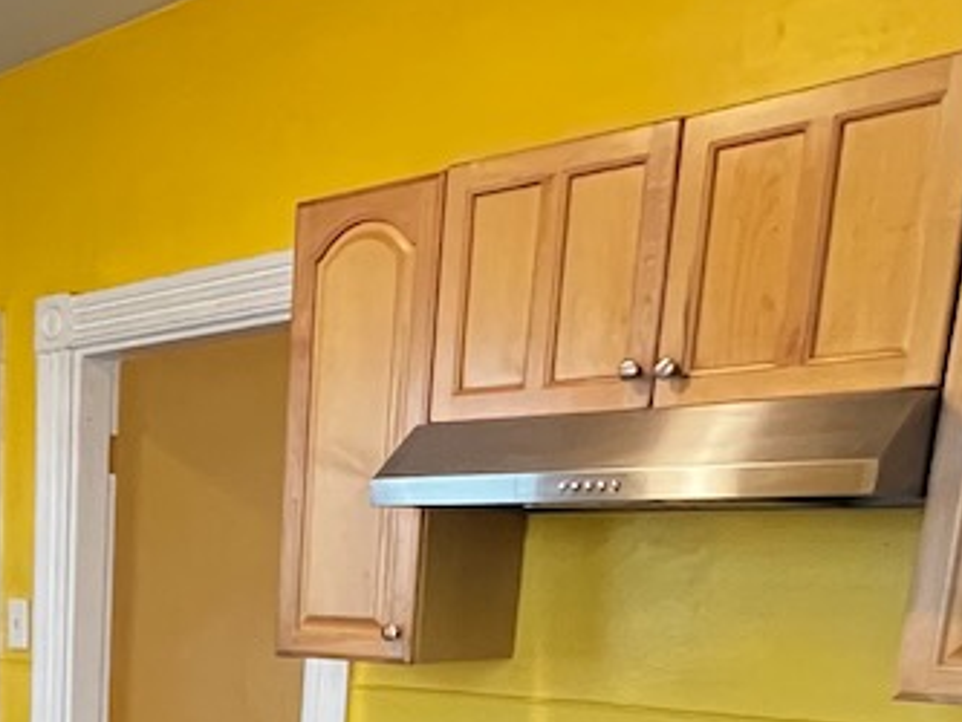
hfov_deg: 35.0
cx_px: 23
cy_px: 982
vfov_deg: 24.7
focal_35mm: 50
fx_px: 1390
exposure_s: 1/60
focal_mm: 1.57
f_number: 1.8
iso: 800
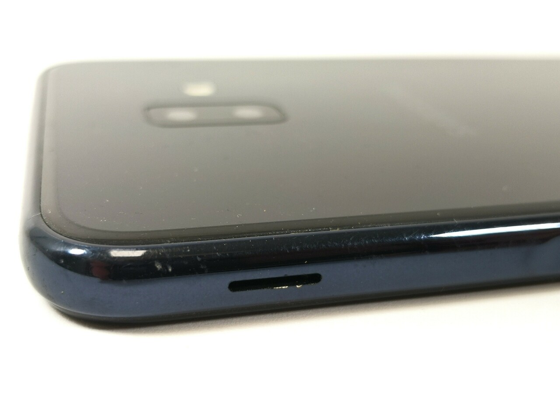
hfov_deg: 51.4
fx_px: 582
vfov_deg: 39.7
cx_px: 280
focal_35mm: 36
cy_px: 210
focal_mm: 3.95
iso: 64
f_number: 1.6
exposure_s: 1/50
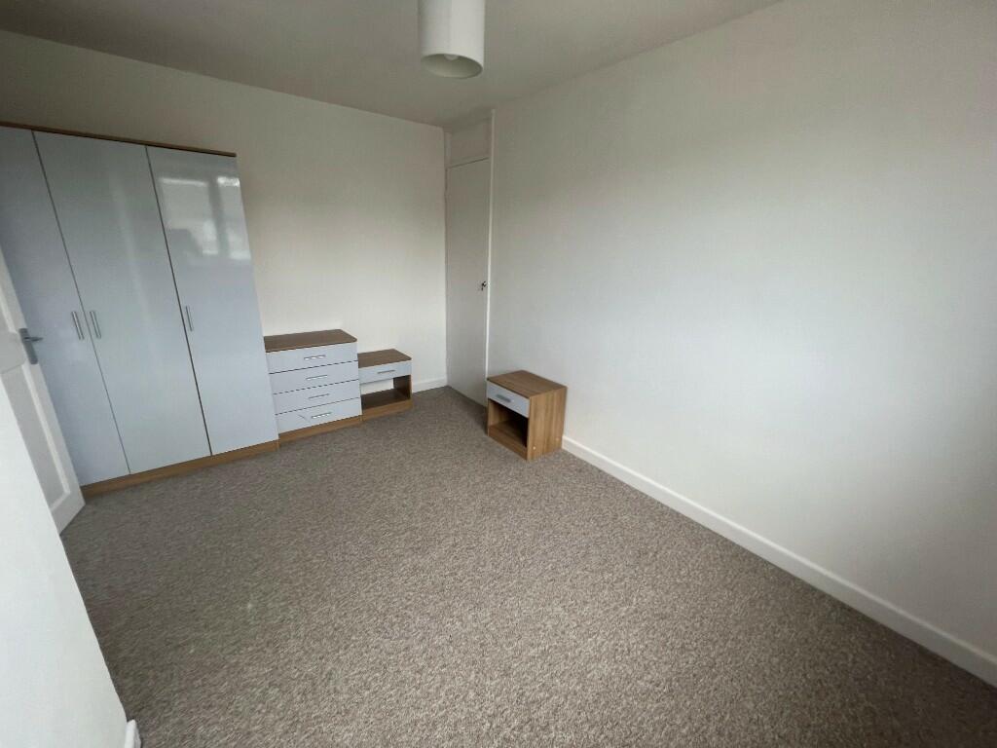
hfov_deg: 106.2
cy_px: 374
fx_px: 374
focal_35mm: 13
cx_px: 498
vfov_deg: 89.9
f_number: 1.8
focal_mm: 1.57
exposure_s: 1/102
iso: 32
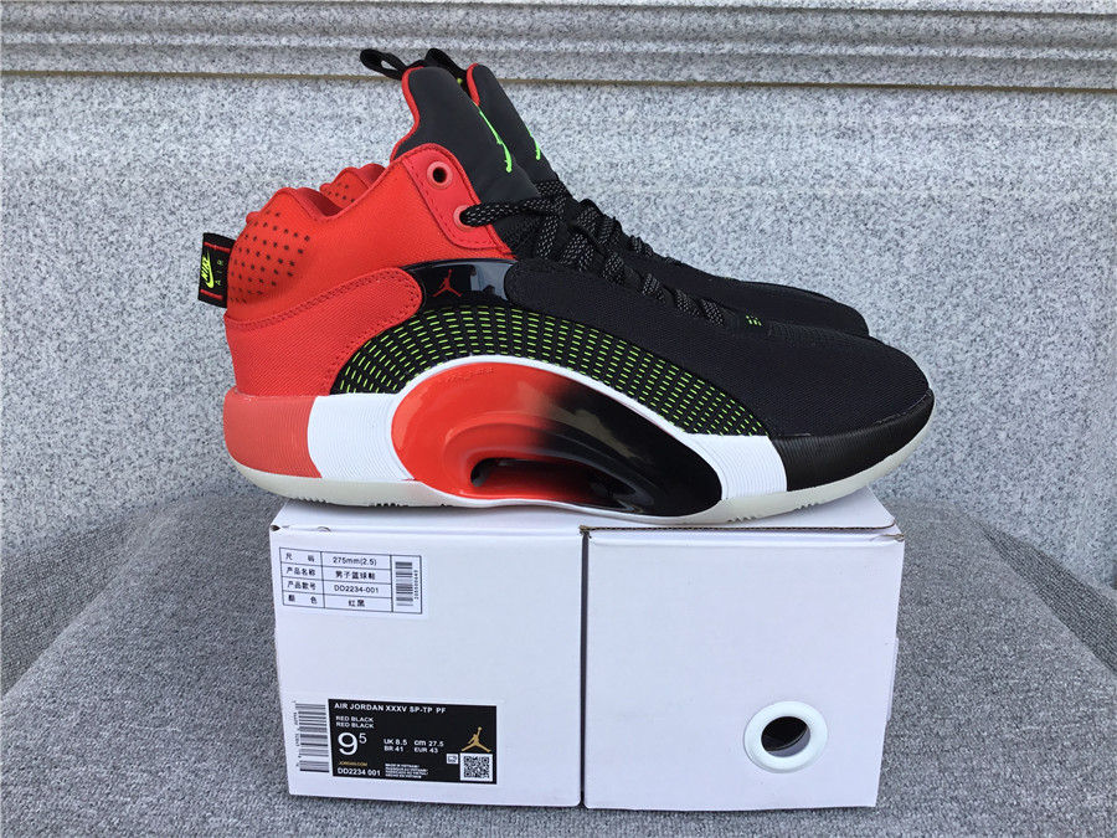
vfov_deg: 45.4
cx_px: 558
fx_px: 1000
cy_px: 419
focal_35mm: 31
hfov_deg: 58.4
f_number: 2.4
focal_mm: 3.3
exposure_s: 1/347
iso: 25
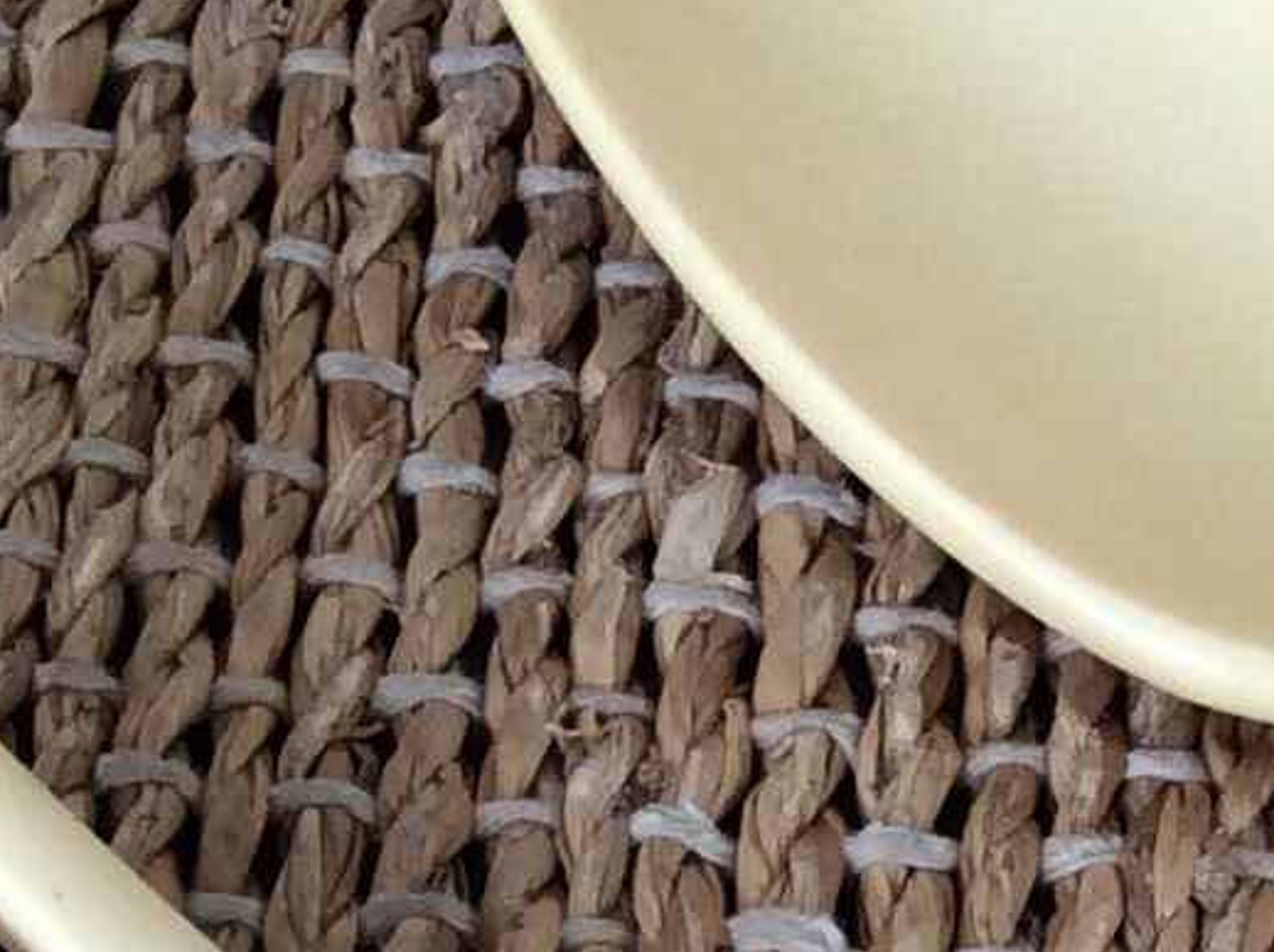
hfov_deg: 12.1
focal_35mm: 160
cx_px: 1468
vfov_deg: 8.9
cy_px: 1582
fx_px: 5880
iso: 64
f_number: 2.4
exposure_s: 1/25
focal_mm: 3.3
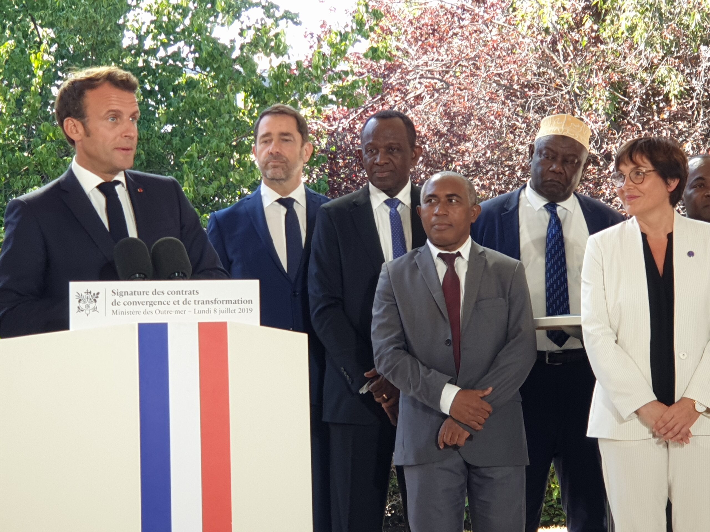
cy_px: 266
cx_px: 355
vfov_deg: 28.0
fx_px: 1067
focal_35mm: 52
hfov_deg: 36.8
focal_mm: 6
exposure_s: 1/100
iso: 40
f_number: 2.4
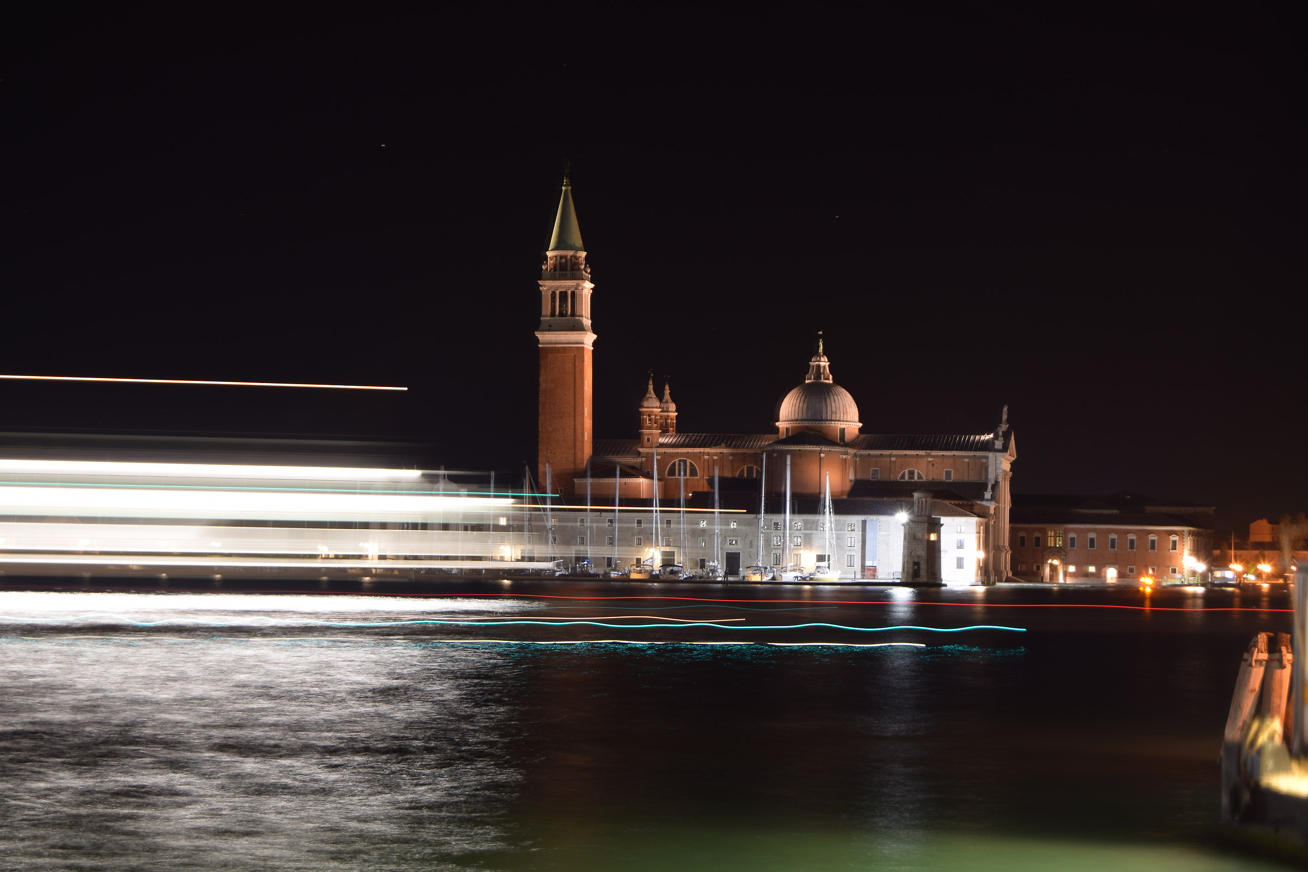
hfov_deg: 27.0
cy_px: 436
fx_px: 2725
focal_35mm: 75
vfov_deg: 18.2
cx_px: 654
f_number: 6.3
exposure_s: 20
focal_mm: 50
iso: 100
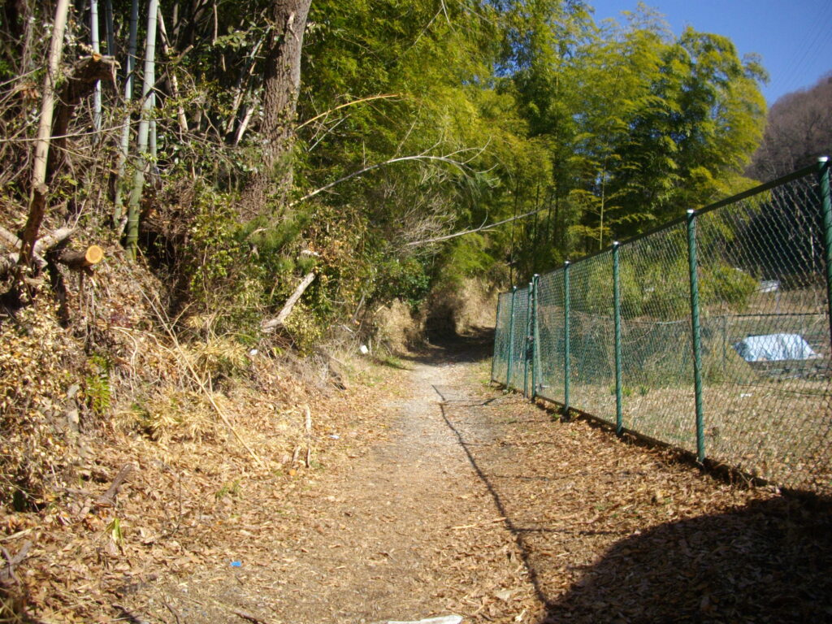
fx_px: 889
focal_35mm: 37
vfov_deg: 38.7
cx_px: 416
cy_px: 312
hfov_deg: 50.1
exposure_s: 1/250
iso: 100
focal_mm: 6.2
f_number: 5.6
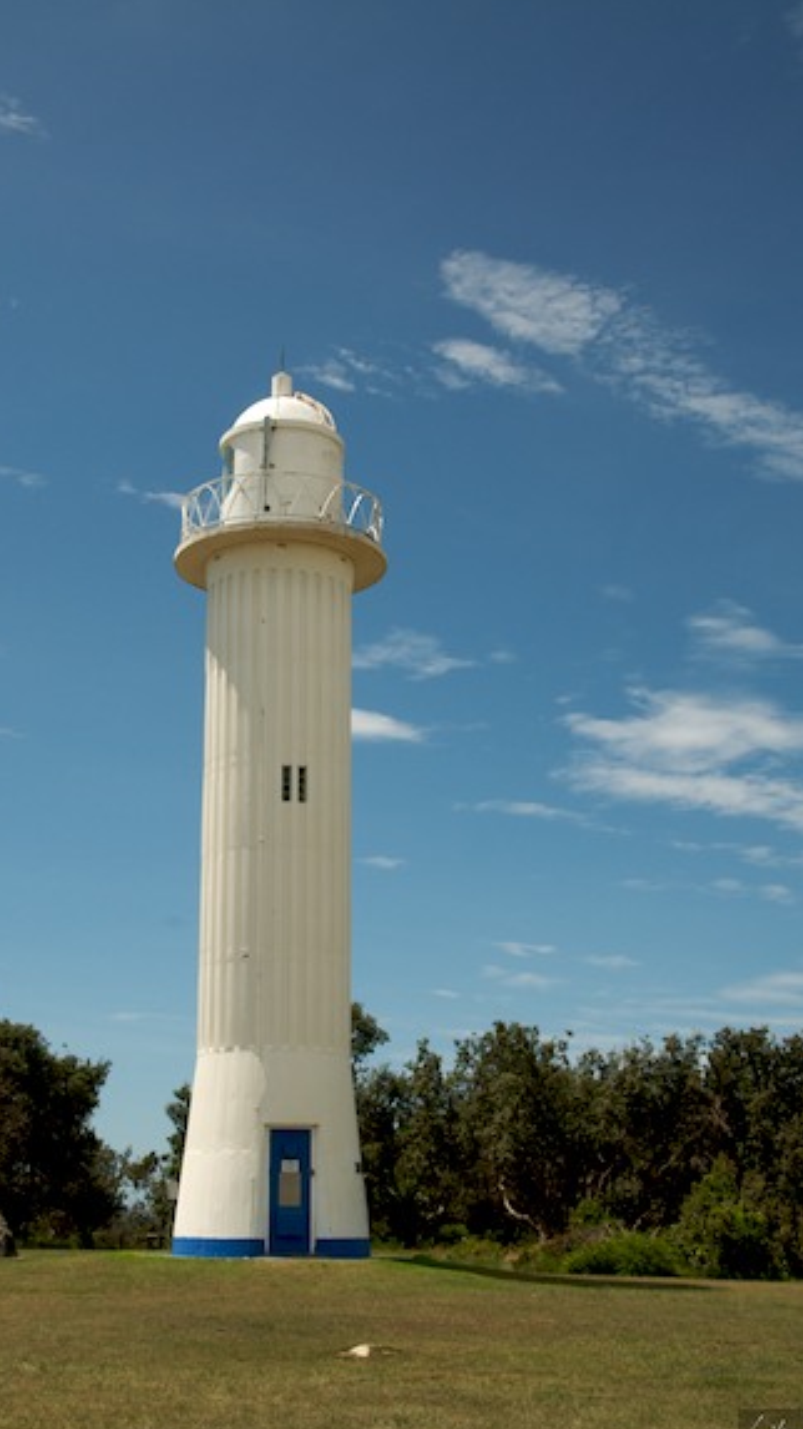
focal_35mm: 46
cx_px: 309
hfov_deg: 25.9
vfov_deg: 44.6
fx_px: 1743
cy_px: 733
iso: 320
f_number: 11
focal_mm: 28
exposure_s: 1/500
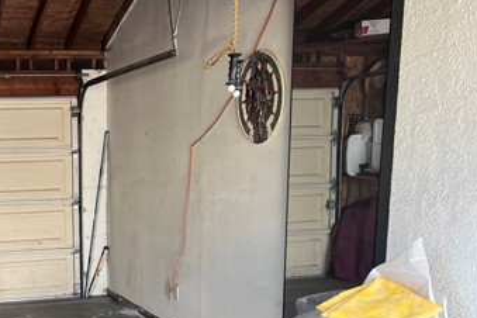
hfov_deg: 36.1
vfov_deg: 25.4
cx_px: 32
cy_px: 304
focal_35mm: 51
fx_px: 676
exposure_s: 1/121
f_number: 1.5
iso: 80
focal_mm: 5.7
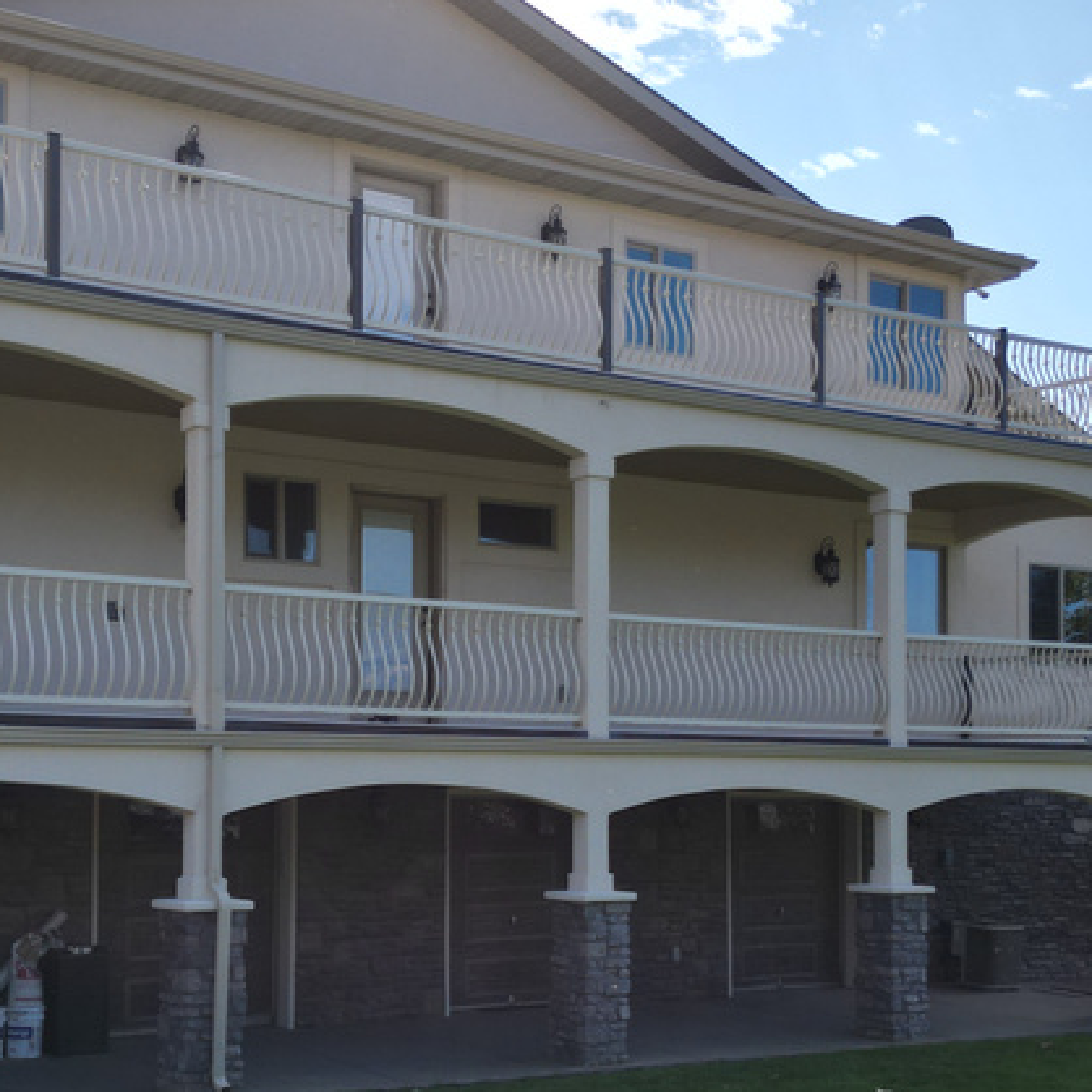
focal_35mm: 52
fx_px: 1856
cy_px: 745
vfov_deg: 32.5
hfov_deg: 32.7
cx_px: 428
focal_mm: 6.72
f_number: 1.7
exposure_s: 1/3200
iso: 110
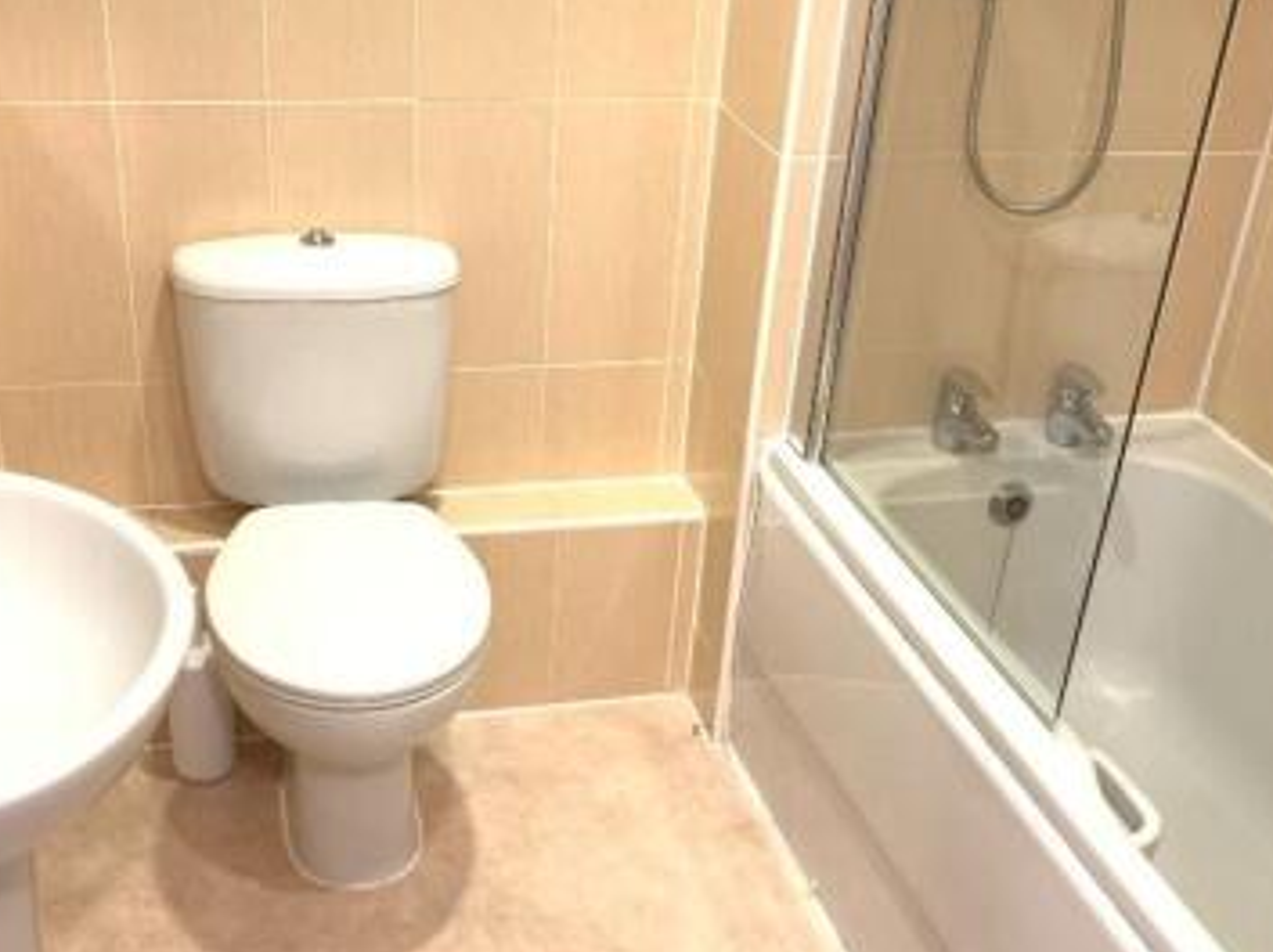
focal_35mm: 43
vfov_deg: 33.4
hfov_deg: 43.9
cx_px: 590
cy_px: 597
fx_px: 1580
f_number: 1.8
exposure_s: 1/50
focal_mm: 4.25
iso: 320
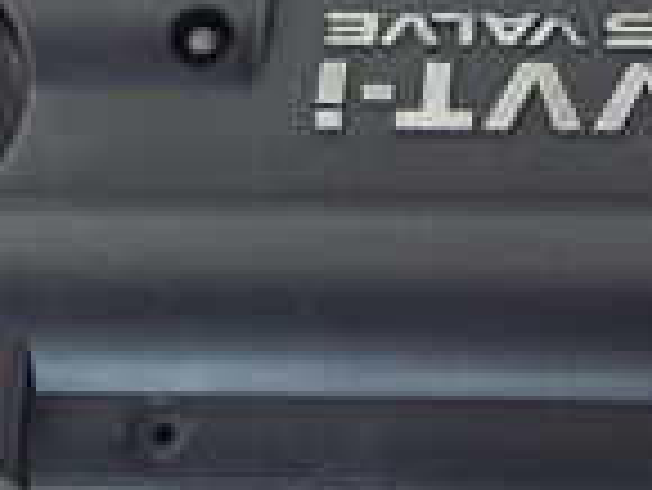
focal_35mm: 172
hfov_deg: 11.5
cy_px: 274
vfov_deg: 8.6
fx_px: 3242
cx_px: 391
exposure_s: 1/60
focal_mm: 8.6
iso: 125
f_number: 3.7
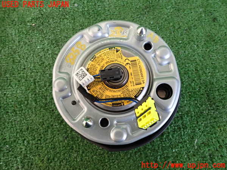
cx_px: 114
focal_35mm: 30
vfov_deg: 46.8
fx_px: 197
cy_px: 85
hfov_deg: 60.0
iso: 250
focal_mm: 5.4
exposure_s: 1/30
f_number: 2.3
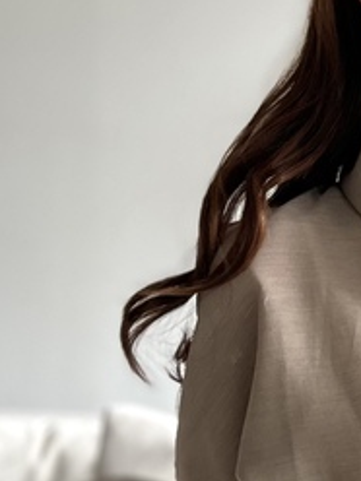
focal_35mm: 105
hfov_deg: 13.3
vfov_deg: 18.1
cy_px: 512
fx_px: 1460
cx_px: 553
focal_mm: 5.1
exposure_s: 1/121
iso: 50
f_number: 1.6
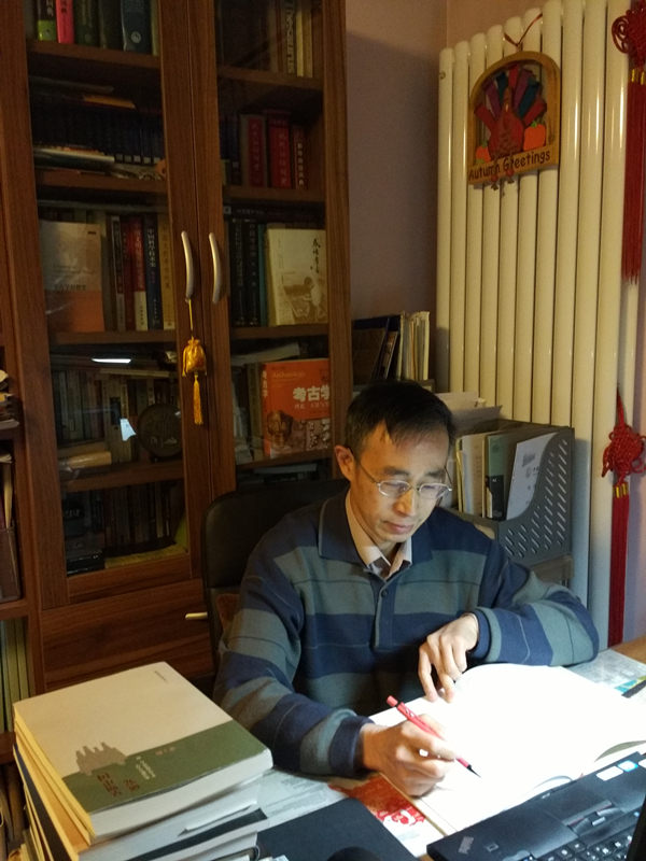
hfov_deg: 46.8
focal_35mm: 30
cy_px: 430
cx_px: 323
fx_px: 746
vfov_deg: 60.0
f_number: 2
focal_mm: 4.12
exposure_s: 1/14
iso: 949
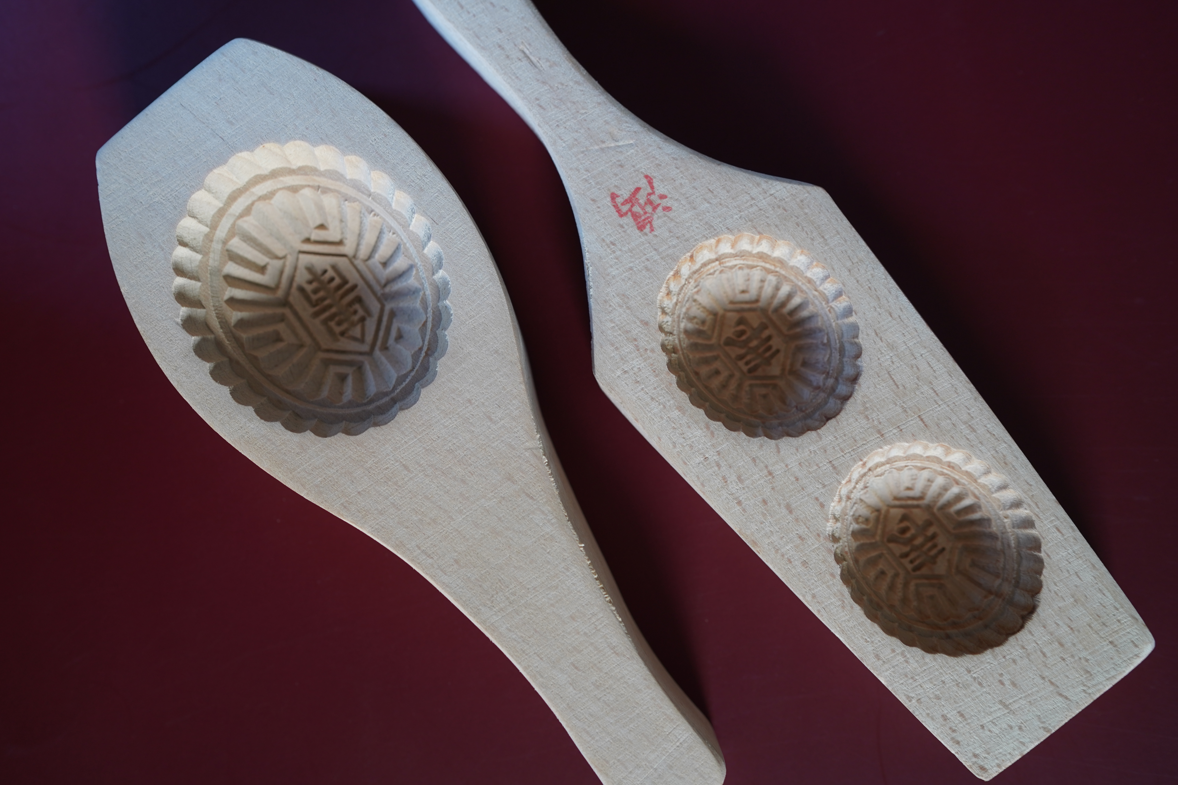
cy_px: 392
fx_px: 1145
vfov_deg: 37.9
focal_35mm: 35
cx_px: 589
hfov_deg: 54.4
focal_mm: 35
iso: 400
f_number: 4
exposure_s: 1/20
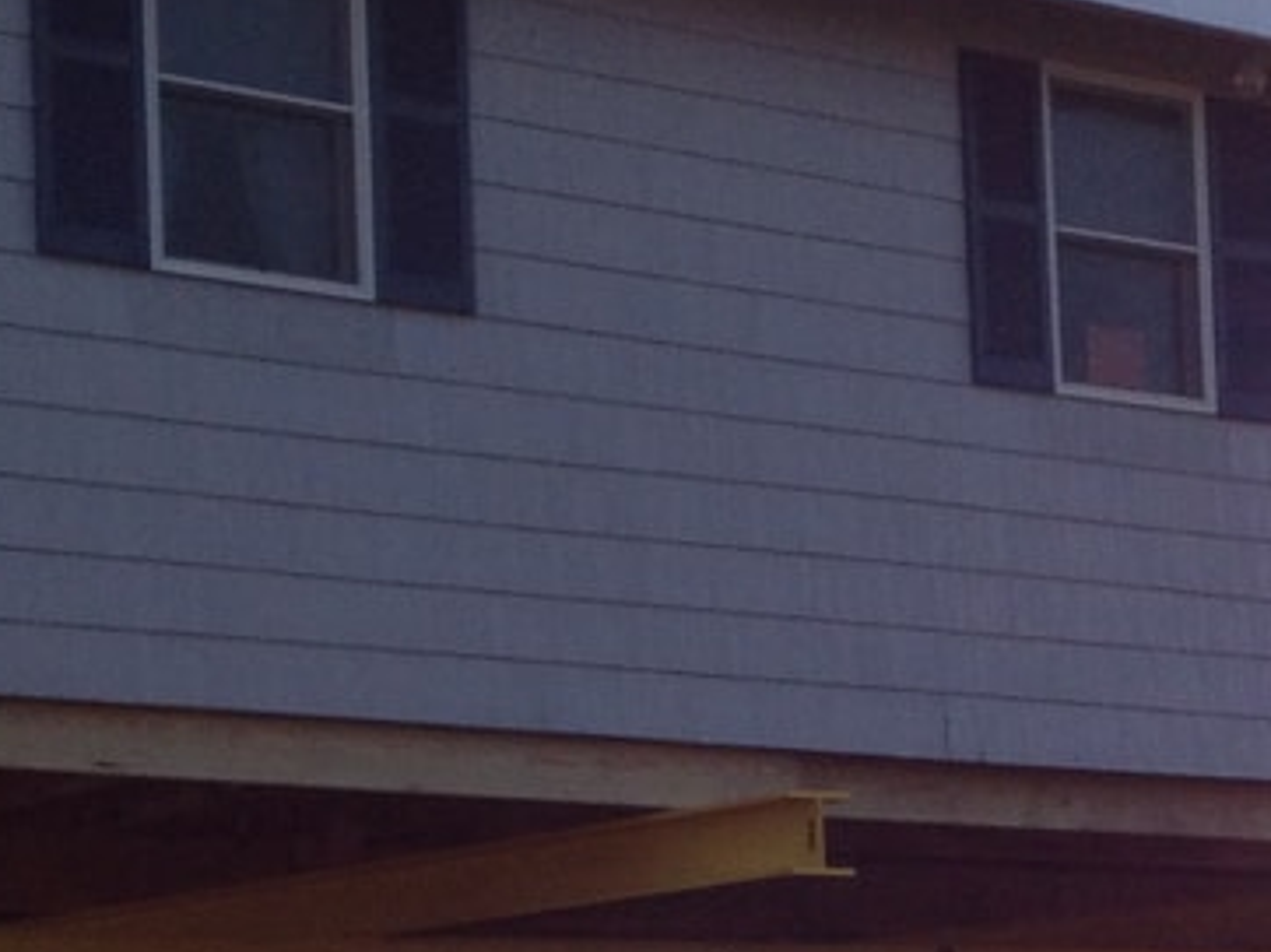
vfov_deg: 11.4
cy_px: 875
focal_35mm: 129
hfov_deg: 15.3
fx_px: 4733
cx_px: 830
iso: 80
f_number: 2.4
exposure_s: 1/1623
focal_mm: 4.28
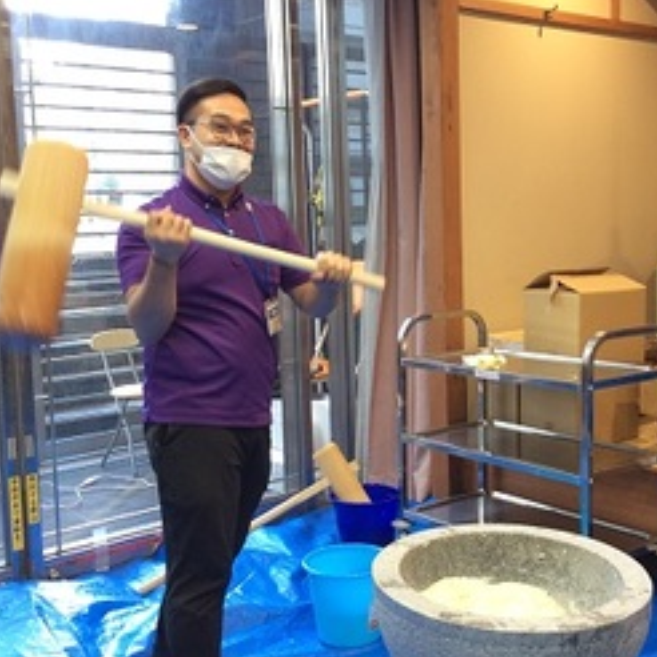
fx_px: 988
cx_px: 371
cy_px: 308
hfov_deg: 36.7
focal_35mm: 46
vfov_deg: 36.8
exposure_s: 1/24
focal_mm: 3.3
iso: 50
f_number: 2.4
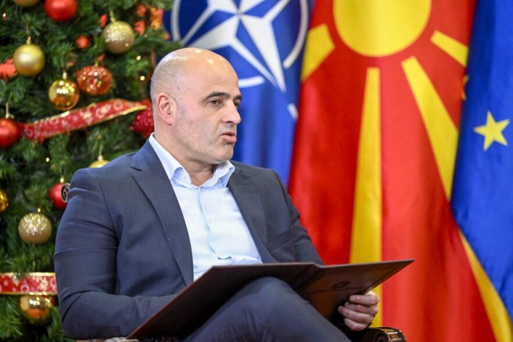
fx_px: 2636
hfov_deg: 11.1
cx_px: 261
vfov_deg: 7.4
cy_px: 181
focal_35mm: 185
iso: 4000
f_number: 2.8
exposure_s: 1/250
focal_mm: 170
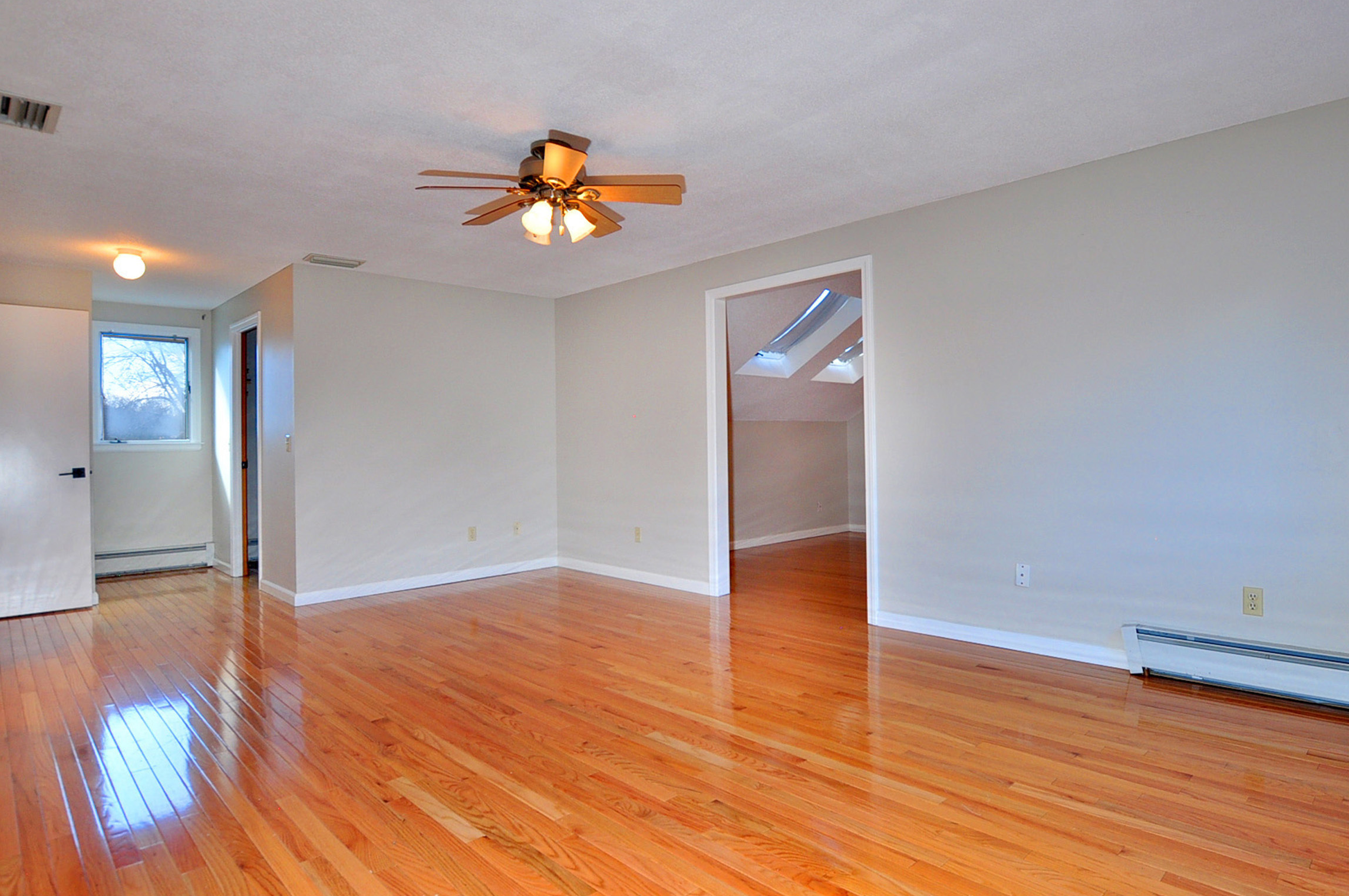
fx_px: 711
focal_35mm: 19
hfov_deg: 86.8
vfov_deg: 64.4
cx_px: 727
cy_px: 424
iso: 320
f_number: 4.5
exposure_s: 1/60
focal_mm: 10
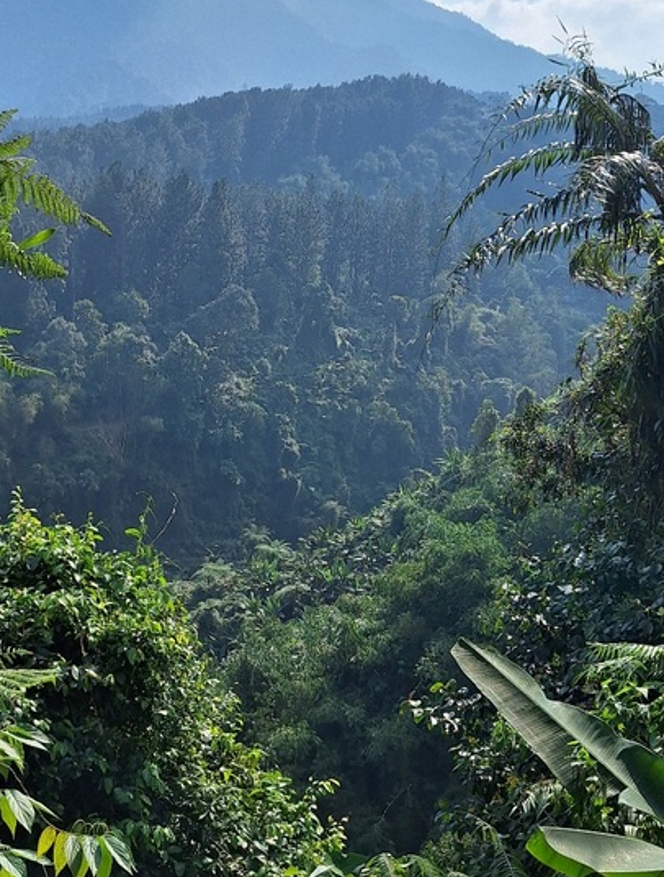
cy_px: 294
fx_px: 864
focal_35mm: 34
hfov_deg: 42.0
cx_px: 330
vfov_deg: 52.8
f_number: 1.8
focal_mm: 5.54
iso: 40
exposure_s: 1/10000
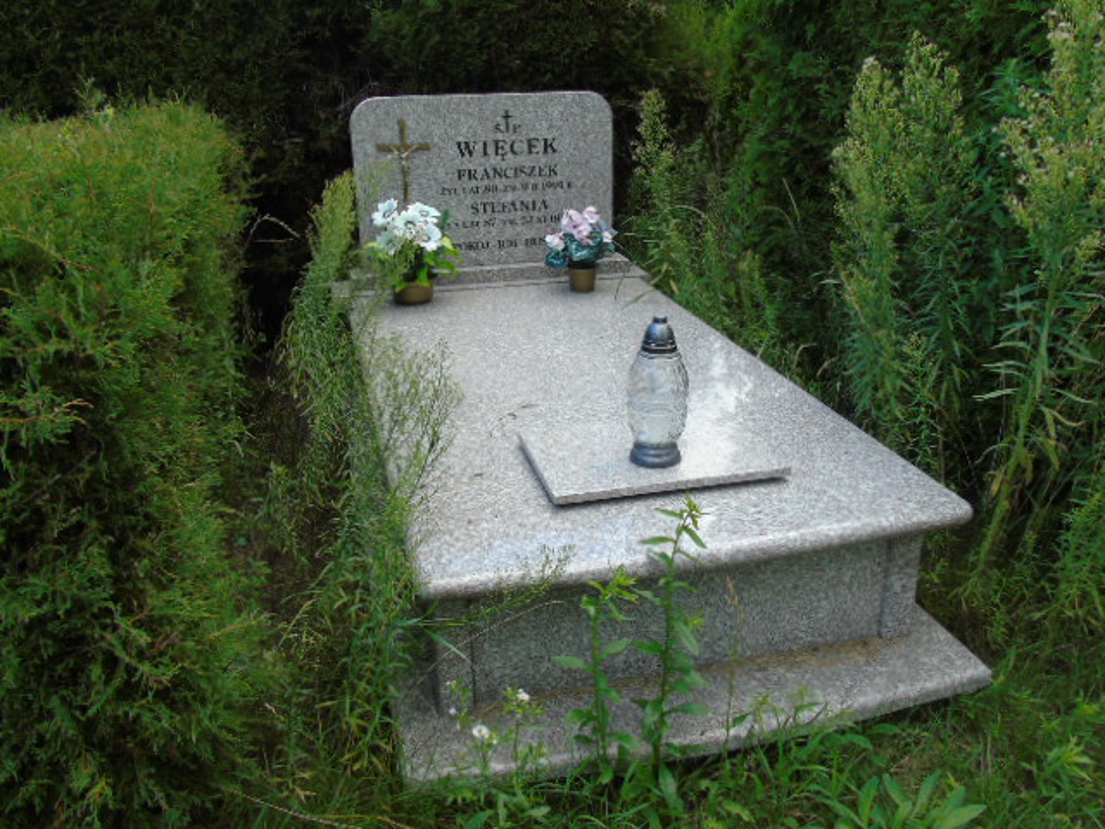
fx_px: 926
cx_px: 552
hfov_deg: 61.7
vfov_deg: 48.2
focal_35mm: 29
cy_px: 414
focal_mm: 5.2
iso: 80
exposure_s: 1/125
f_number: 3.6
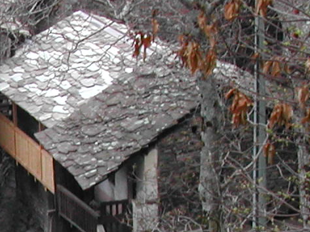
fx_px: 2210
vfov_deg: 6.0
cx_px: -153
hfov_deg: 7.9
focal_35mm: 247
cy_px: 292
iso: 100
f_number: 3.4
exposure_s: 1/58
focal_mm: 12.2
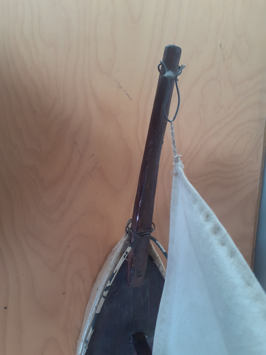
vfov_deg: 65.3
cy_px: 178
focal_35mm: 27
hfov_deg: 51.4
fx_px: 277
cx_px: 133
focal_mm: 3.6
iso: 50
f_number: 1.9
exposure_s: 1/100
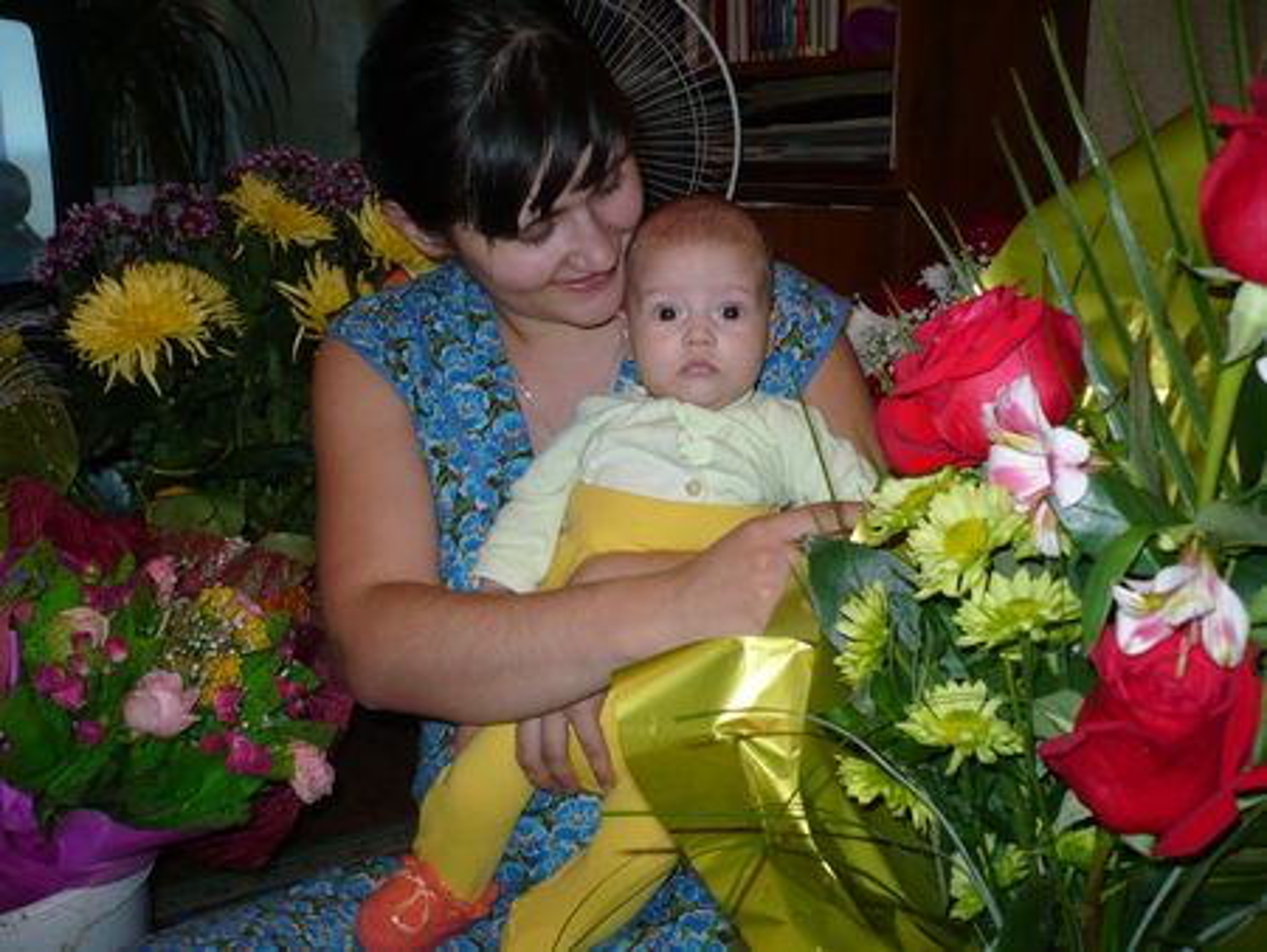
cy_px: 476
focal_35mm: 36
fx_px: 1318
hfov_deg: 51.3
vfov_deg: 39.7
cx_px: 634
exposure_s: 1/30
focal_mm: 6
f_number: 2.9
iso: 100
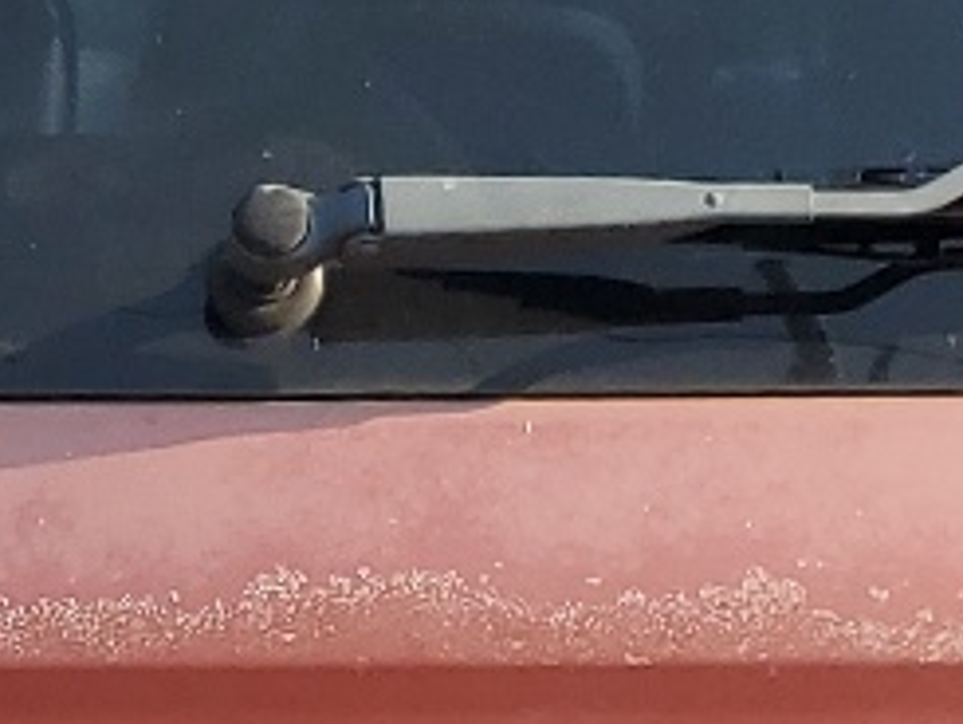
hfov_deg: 11.4
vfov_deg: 8.6
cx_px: -118
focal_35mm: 170
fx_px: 4732
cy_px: 956
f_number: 1.5
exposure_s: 1/1667
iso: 50
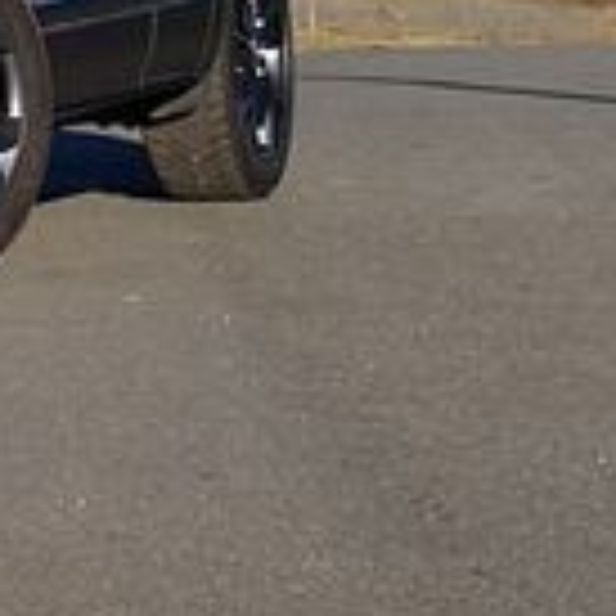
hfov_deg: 4.9
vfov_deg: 4.9
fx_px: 7127
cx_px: -333
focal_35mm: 354
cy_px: -654
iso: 100
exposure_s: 1/1259
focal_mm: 5.52
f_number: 1.9
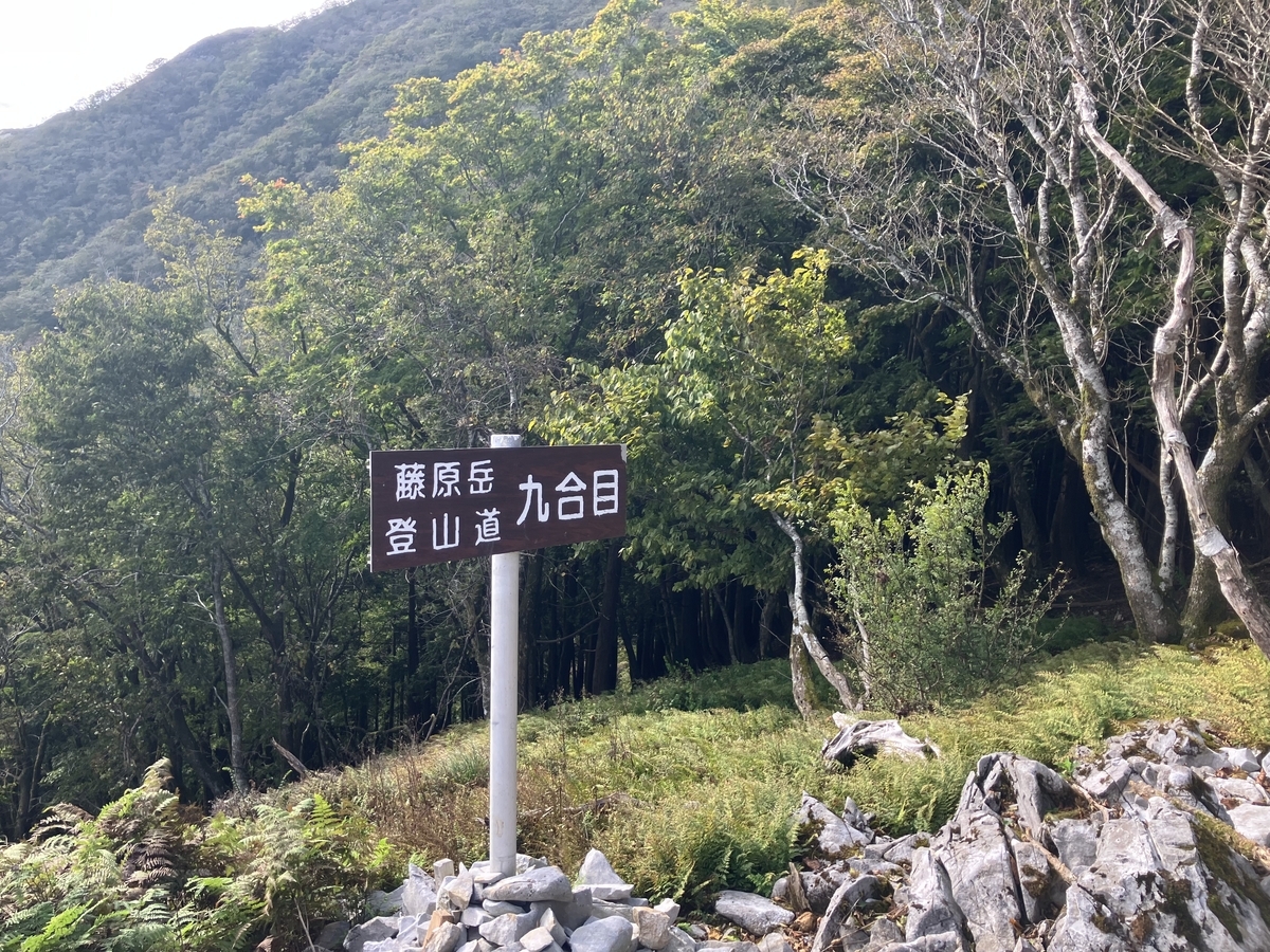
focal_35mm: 28
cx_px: 635
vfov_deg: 49.7
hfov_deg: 63.4
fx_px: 1027
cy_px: 476
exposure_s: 1/245
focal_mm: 3.99
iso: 25
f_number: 1.8
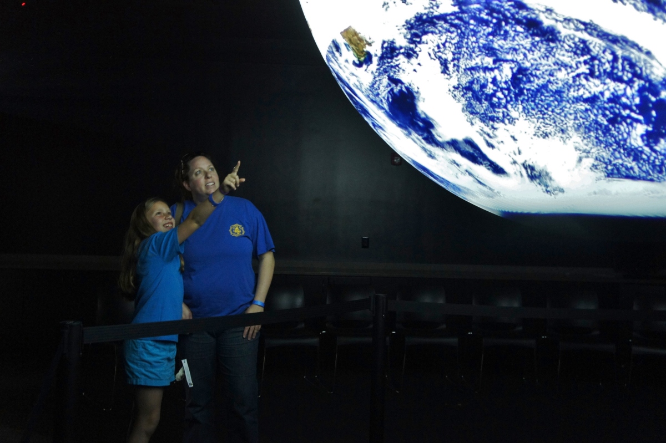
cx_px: 333
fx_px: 666
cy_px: 222
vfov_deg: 36.8
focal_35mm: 36
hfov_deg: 53.2
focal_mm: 24
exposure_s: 1/15
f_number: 4
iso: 1600
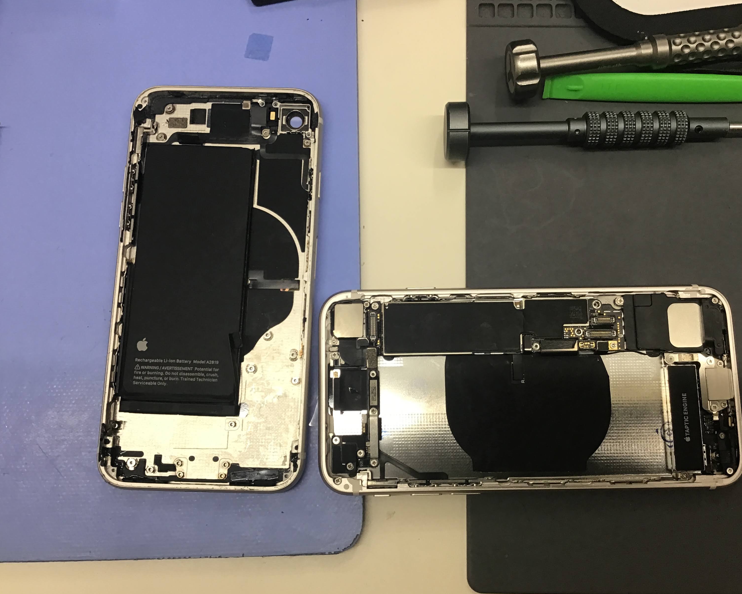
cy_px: 299
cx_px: 395
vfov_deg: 44.5
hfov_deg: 54.2
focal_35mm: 33
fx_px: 725
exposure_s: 1/40
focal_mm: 3.3
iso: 25
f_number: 2.4
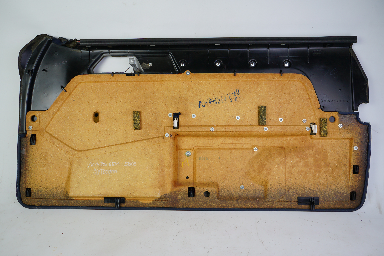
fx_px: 299
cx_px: 192
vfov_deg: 46.4
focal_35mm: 28
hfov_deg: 65.5
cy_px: 128
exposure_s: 1/160
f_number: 8
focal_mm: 28
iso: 200
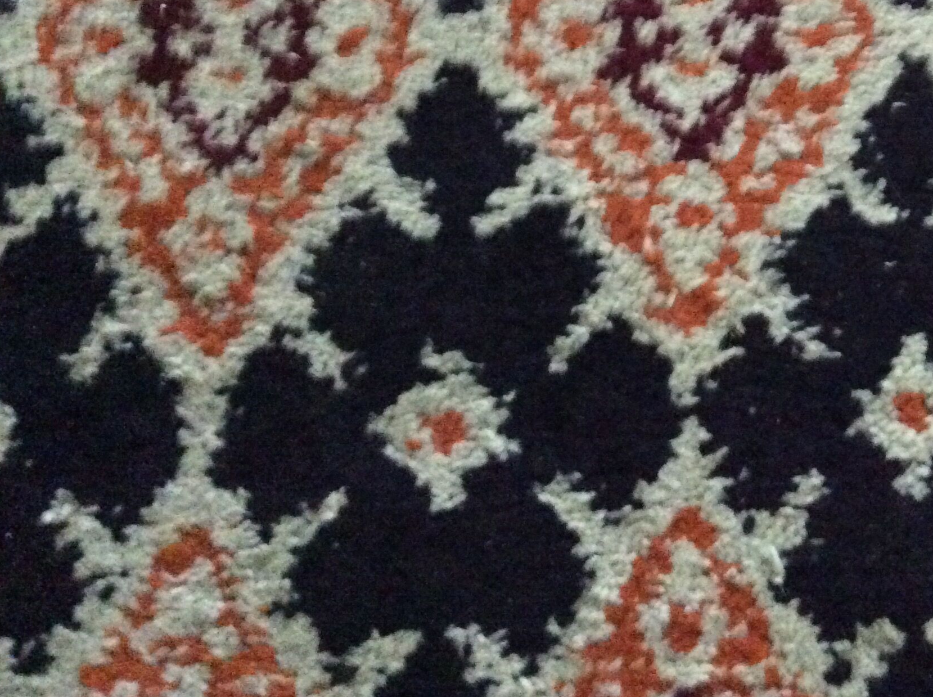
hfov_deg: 37.1
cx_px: 725
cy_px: 172
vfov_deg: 28.6
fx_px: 1346
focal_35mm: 50
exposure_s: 1/17
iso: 800
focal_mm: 3.3
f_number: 2.4
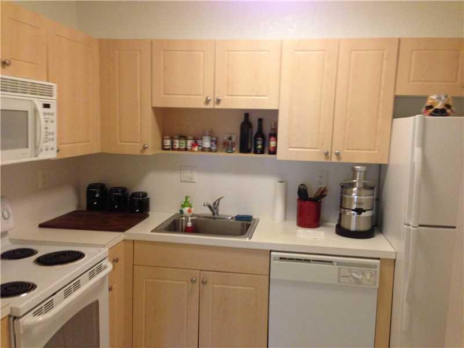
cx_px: 232
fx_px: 442
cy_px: 174
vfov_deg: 42.9
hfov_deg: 55.4
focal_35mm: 33
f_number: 2.4
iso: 320
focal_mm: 4.13
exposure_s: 1/20
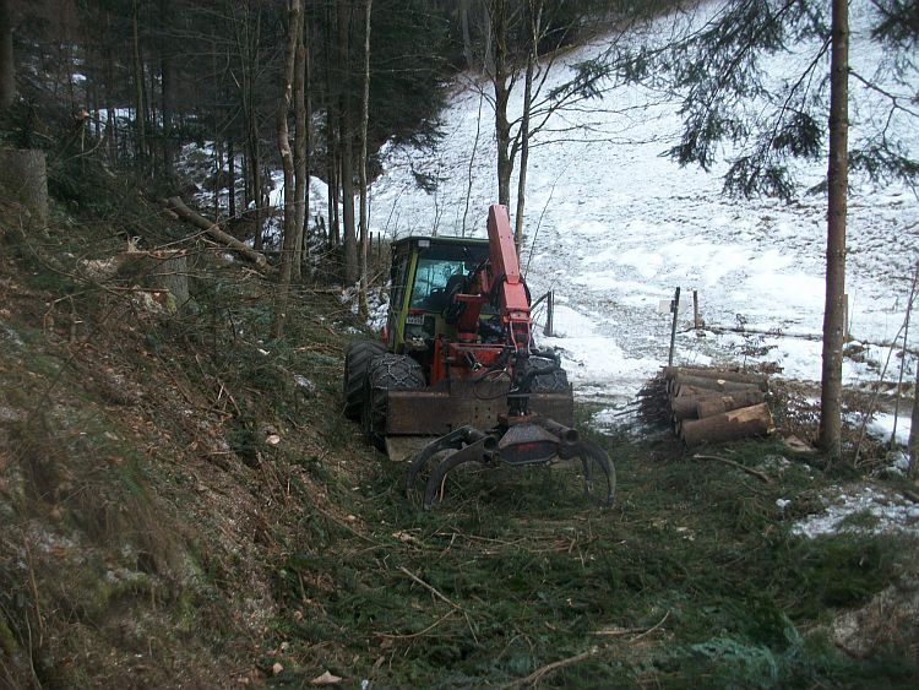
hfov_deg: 58.3
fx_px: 823
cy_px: 345
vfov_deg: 45.5
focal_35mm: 31
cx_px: 460
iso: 88
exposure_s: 1/40
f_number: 2.9
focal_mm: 5.7
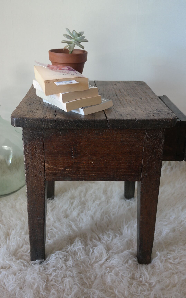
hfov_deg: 34.4
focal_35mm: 37
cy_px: 149
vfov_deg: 52.8
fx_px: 300
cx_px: 94
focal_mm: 24
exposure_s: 1/50
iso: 800
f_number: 3.5
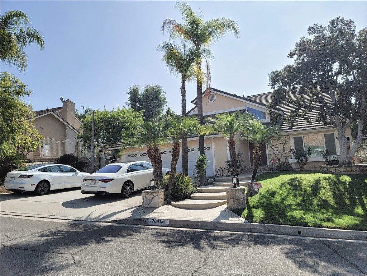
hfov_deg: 69.4
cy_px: 138
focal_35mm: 25
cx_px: 184
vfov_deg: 54.9
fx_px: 265
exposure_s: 1/2000
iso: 20
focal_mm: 7
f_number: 1.8
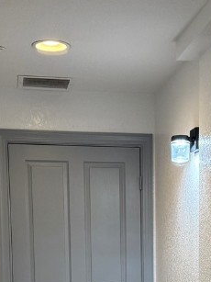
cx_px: 147
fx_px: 651
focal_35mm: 80
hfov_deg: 18.3
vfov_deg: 23.1
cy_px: 301
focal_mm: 6.76
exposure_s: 1/120
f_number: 1.78
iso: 200
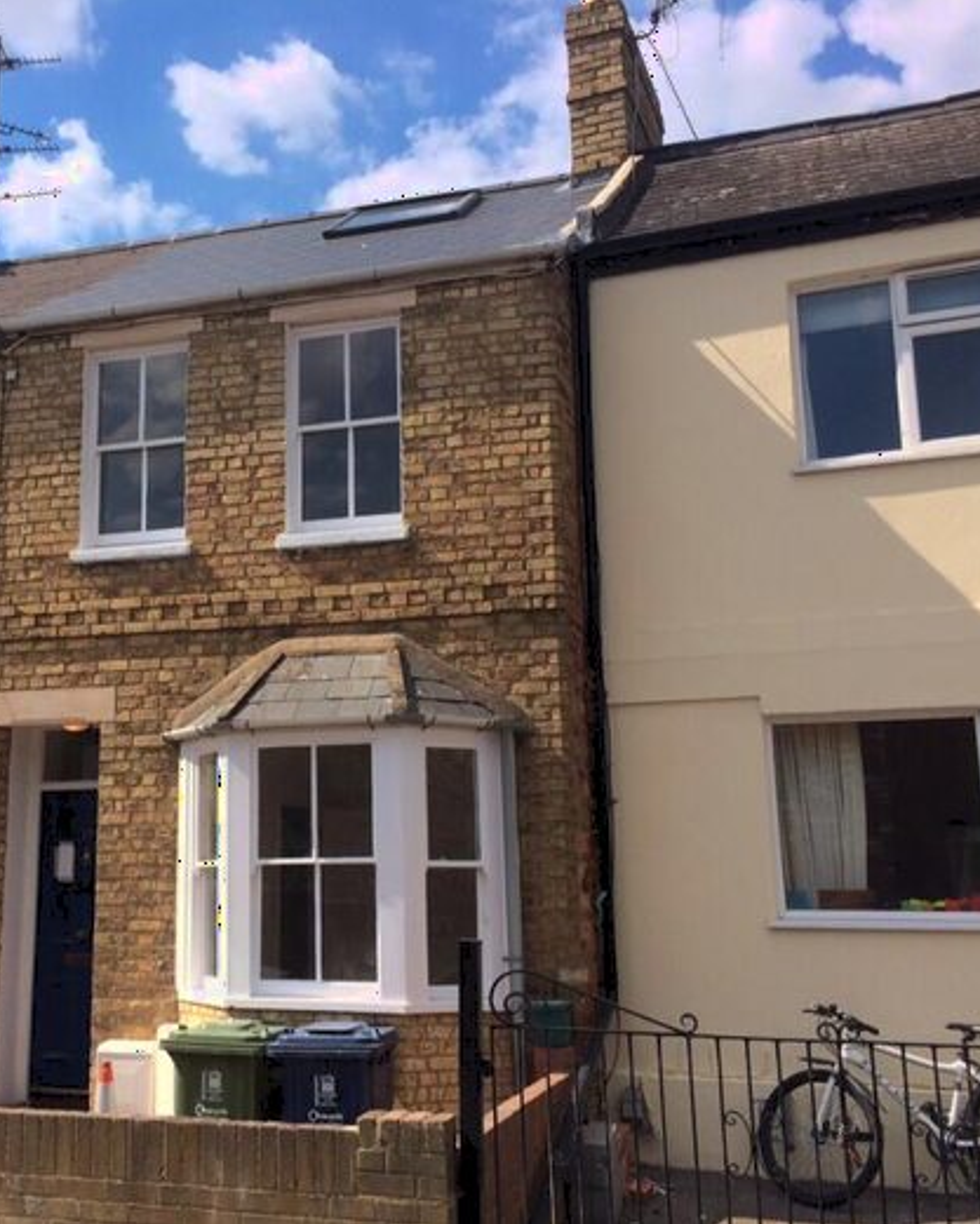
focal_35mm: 38
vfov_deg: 47.9
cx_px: 282
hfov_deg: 38.4
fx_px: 1377
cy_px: 612
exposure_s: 1/2160
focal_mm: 4.15
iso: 32
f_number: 2.2
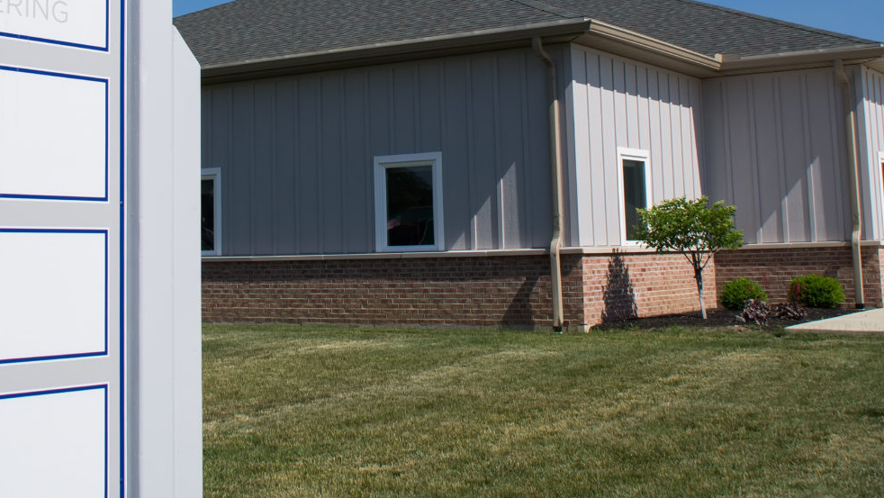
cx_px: 335
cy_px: 73
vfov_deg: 21.8
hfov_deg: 38.3
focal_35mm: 54
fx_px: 1266
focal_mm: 22
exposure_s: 1/250
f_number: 10
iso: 100
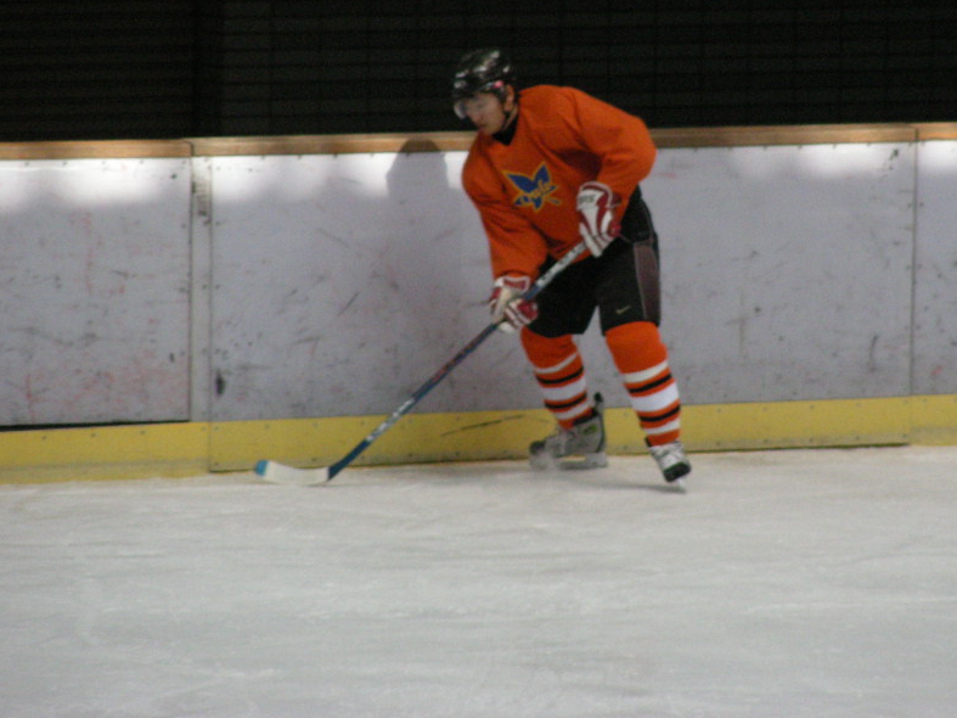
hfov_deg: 4.9
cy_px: 259
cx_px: 576
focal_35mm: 402
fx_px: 11112
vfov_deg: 3.7
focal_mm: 51.6
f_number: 3.5
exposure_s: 1/120
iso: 315
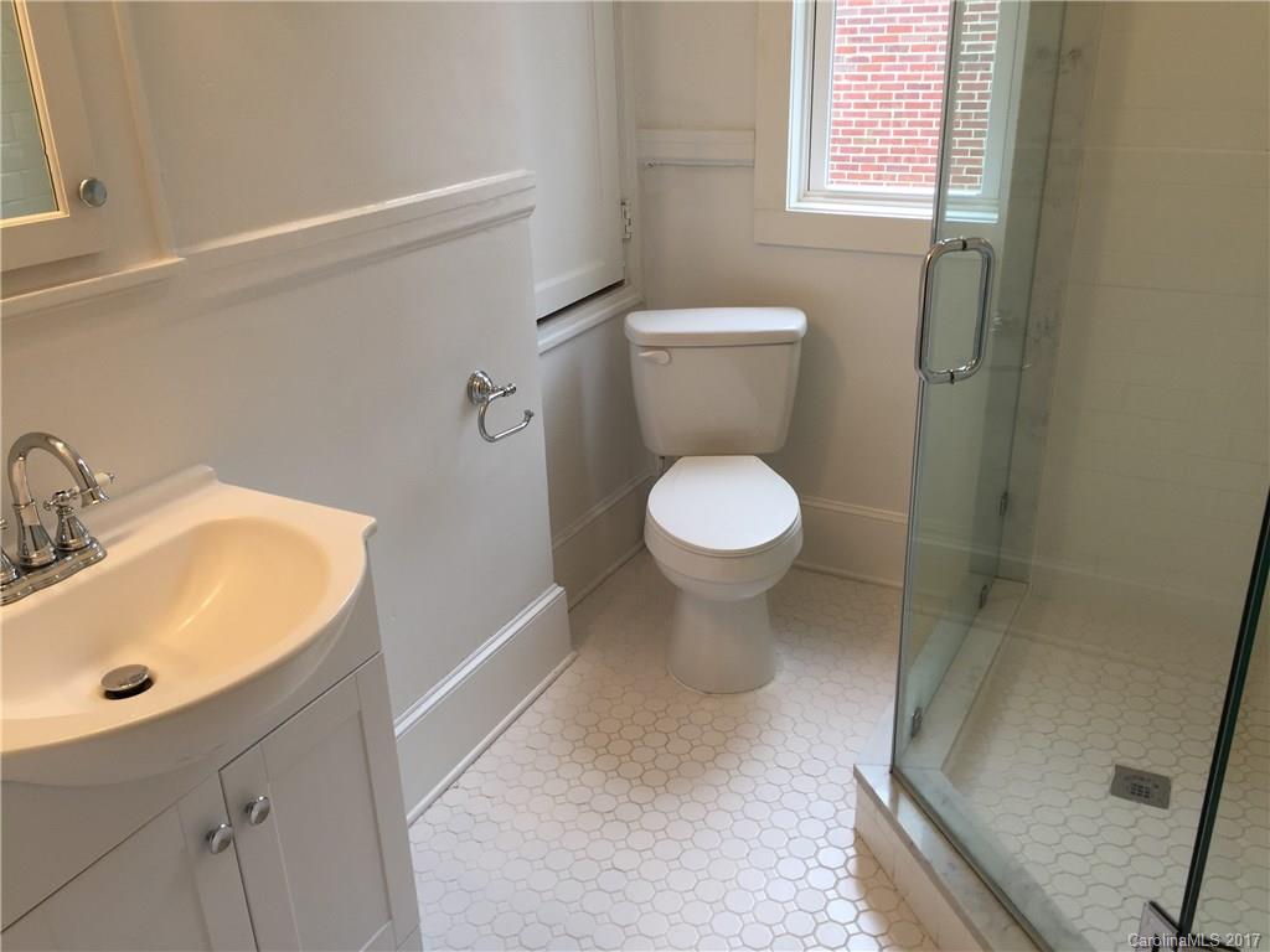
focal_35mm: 29
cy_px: 476
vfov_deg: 48.2
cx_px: 635
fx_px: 1064
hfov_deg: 61.7
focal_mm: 4.15
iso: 32
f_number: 2.2
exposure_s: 1/60
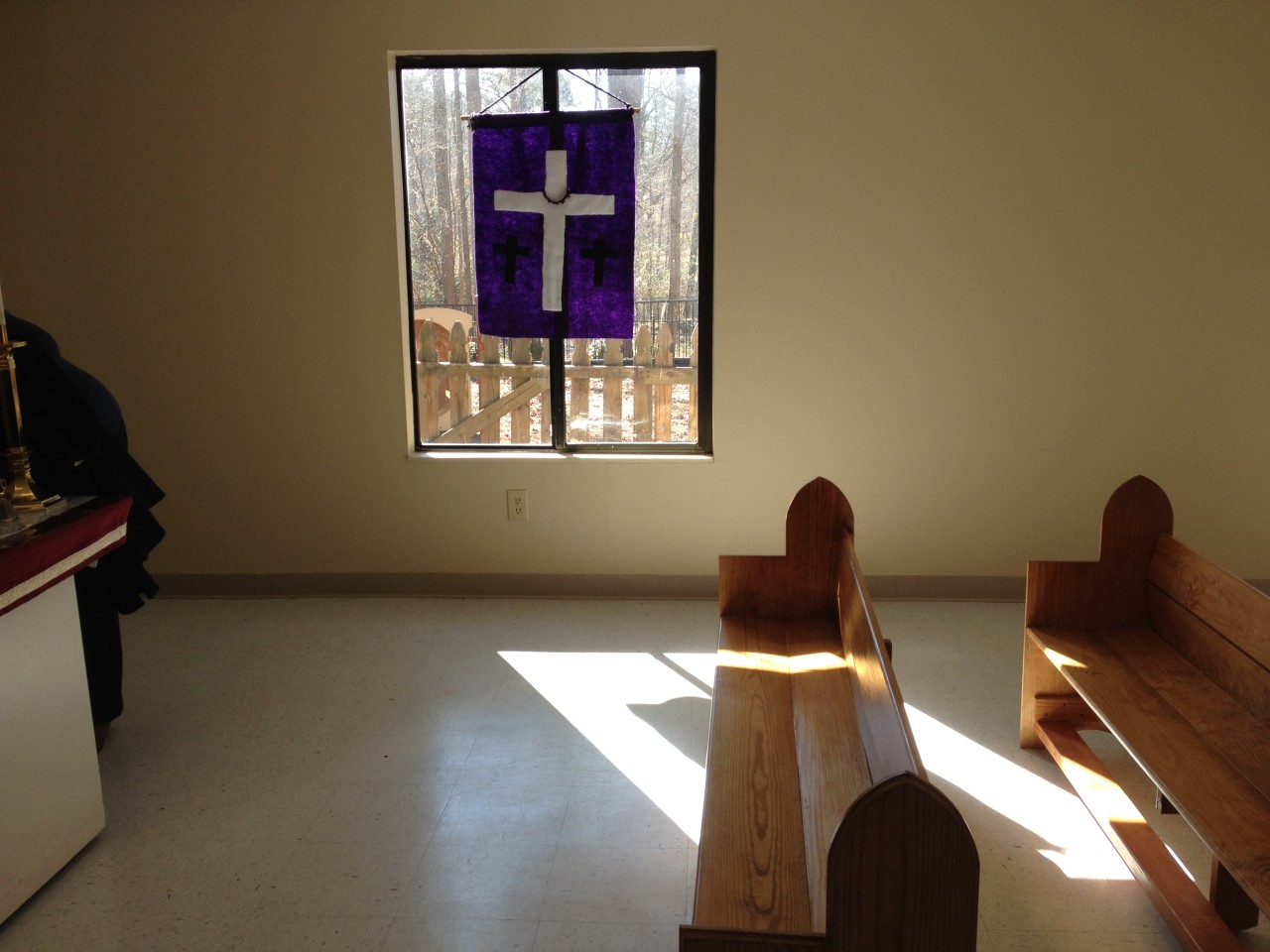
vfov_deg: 40.7
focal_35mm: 35
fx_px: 1284
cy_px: 476
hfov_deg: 52.6
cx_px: 635
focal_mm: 4.28
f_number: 2.4
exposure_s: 1/187
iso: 50
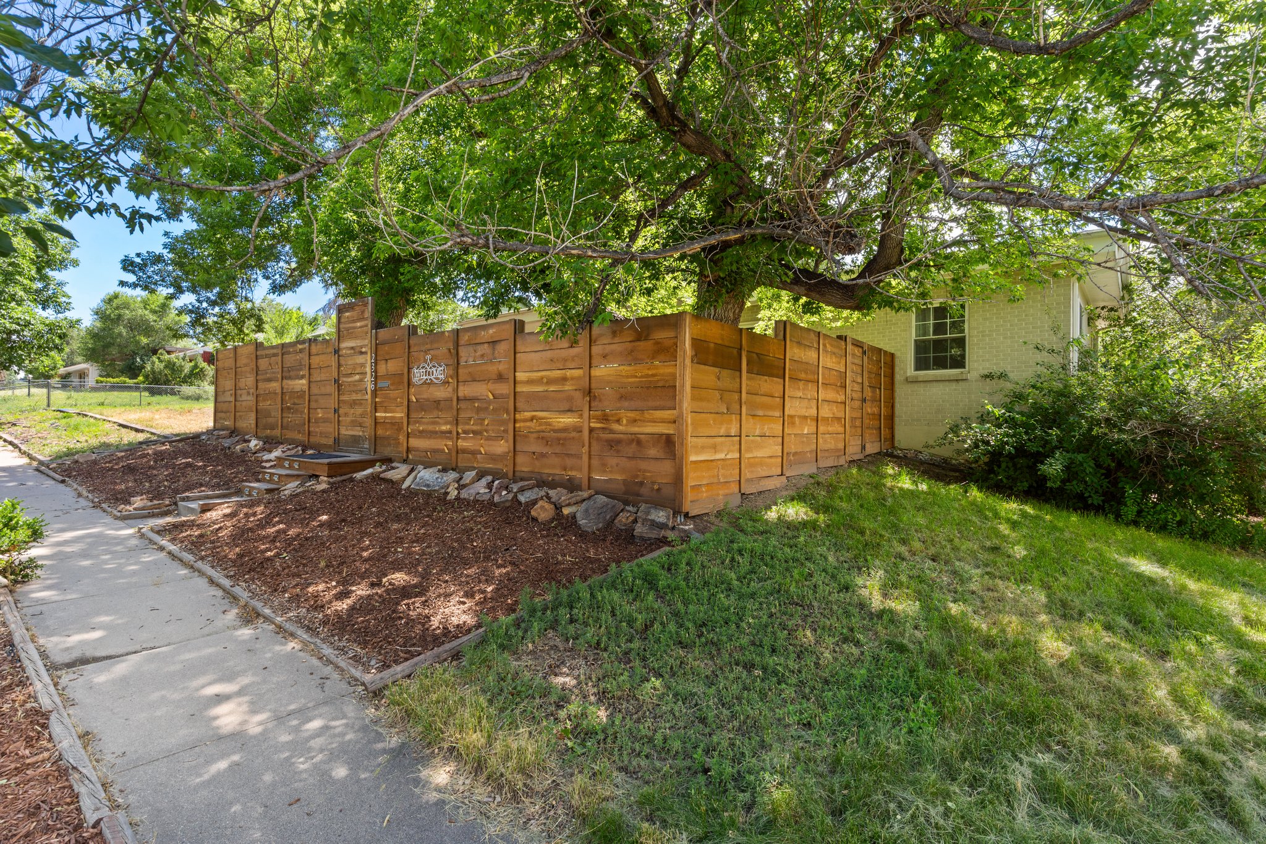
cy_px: 422
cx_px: 633
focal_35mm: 17
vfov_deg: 70.4
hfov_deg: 93.3
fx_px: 598
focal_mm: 17
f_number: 11
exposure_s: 1/25
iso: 100
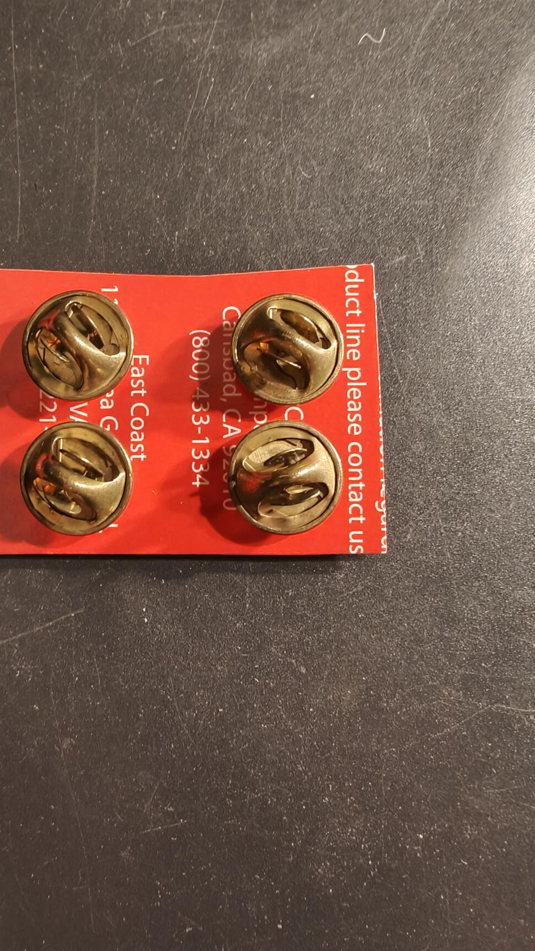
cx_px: 178
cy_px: 460
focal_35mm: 26
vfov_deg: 71.9
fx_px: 656
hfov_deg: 43.8
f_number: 2
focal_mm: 2.32
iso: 250
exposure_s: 1/50
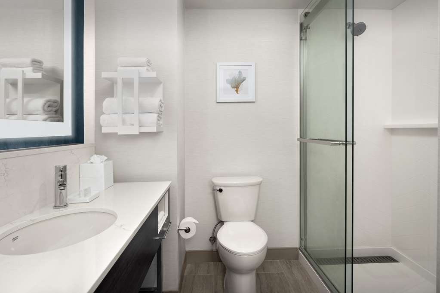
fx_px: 244
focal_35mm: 20
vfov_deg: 61.9
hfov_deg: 84.0
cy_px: 146
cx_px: 220
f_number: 11
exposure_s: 1/250
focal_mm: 20
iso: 400
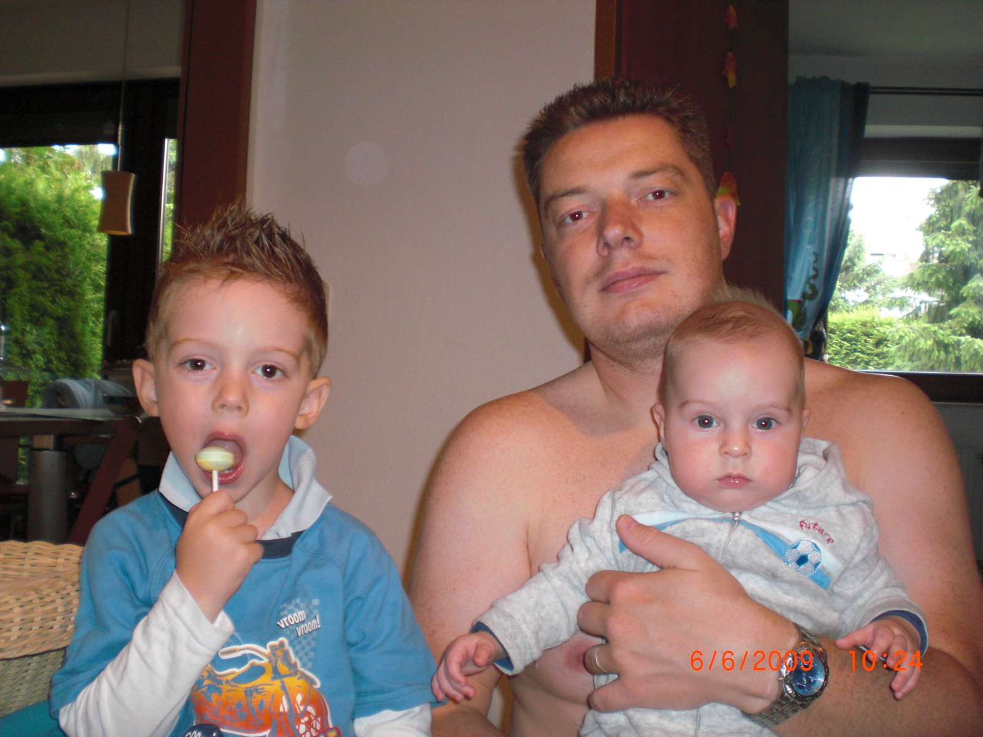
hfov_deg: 49.0
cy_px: 368
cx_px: 492
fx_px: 1079
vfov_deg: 37.7
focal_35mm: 38
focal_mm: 6.3
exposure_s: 1/60
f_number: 3.1
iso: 200
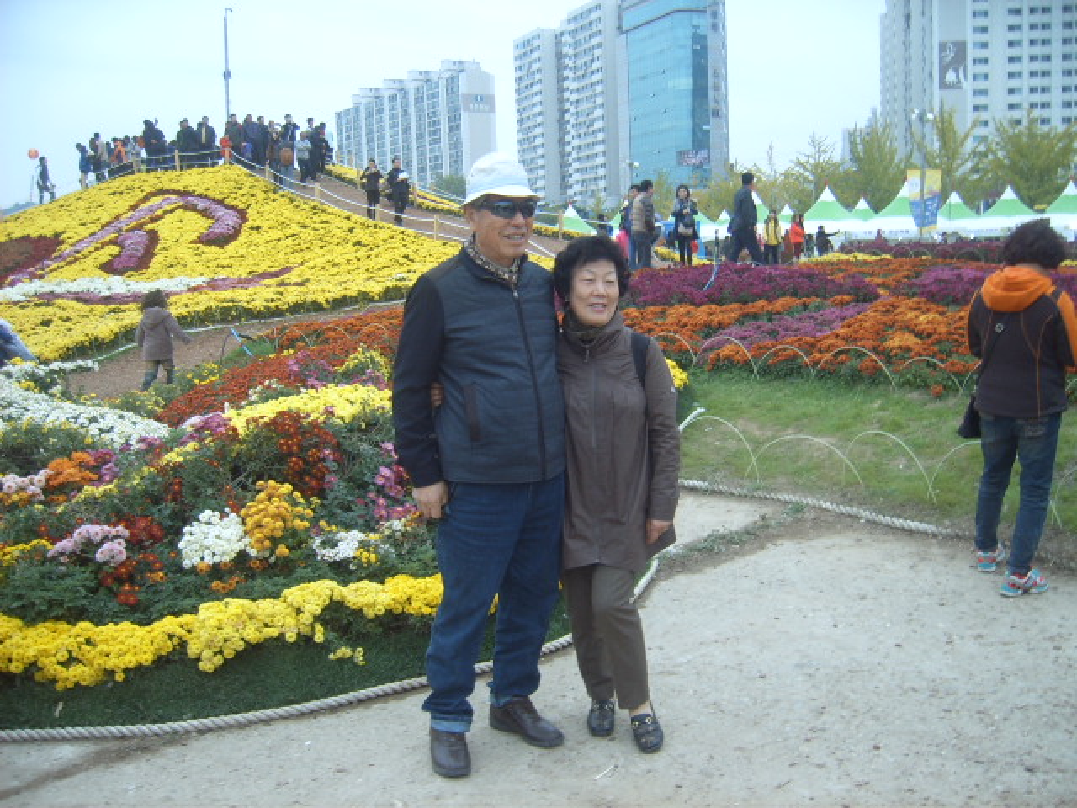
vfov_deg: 40.7
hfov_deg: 52.6
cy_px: 404
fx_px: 1089
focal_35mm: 35
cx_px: 538
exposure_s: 1/45
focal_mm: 5.8
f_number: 2.8
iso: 50
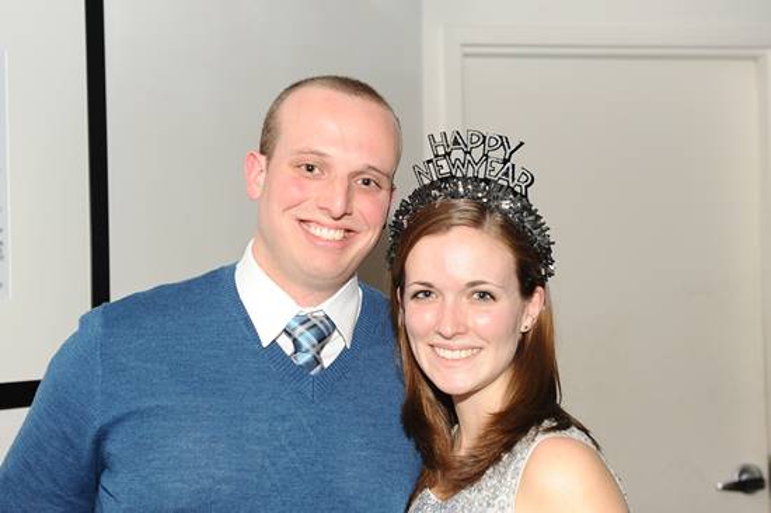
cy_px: 256
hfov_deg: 35.7
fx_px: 1199
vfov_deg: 24.2
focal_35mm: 56
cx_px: 386
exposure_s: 1/250
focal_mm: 56
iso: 1100
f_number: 5.6
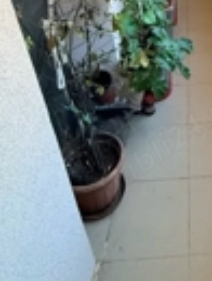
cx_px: 212
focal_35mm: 43
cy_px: 2
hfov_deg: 31.2
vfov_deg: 38.9
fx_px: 350
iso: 400
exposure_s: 1/64
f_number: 2.2
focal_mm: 2.22
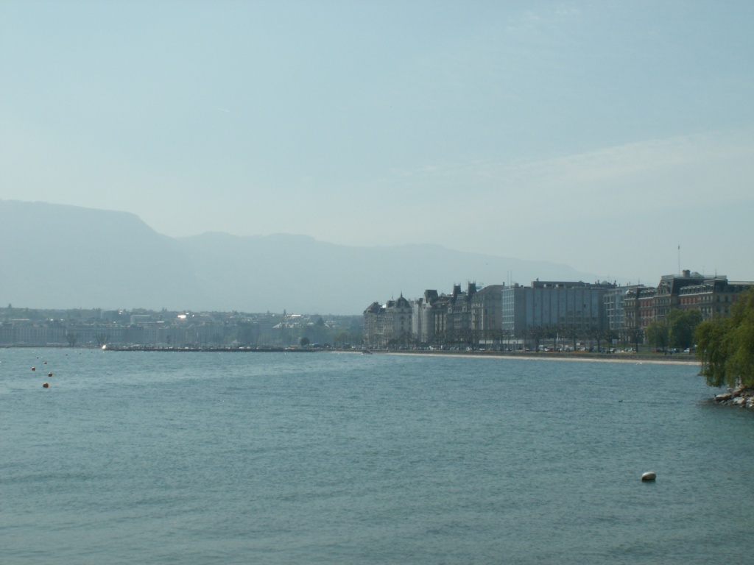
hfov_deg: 31.2
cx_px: 377
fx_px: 1350
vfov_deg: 23.7
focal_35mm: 62
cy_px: 282
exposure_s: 1/320
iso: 50
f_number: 8
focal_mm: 10.41
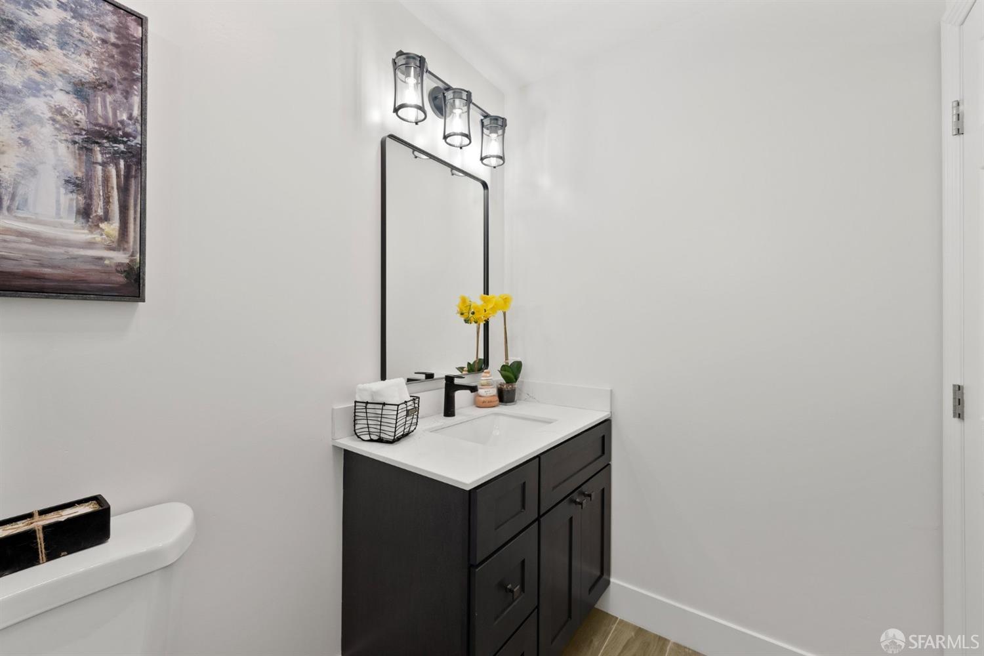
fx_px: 383
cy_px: 328
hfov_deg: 104.3
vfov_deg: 81.2
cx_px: 492
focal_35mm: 14
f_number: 8
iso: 640
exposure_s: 1/13
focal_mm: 14
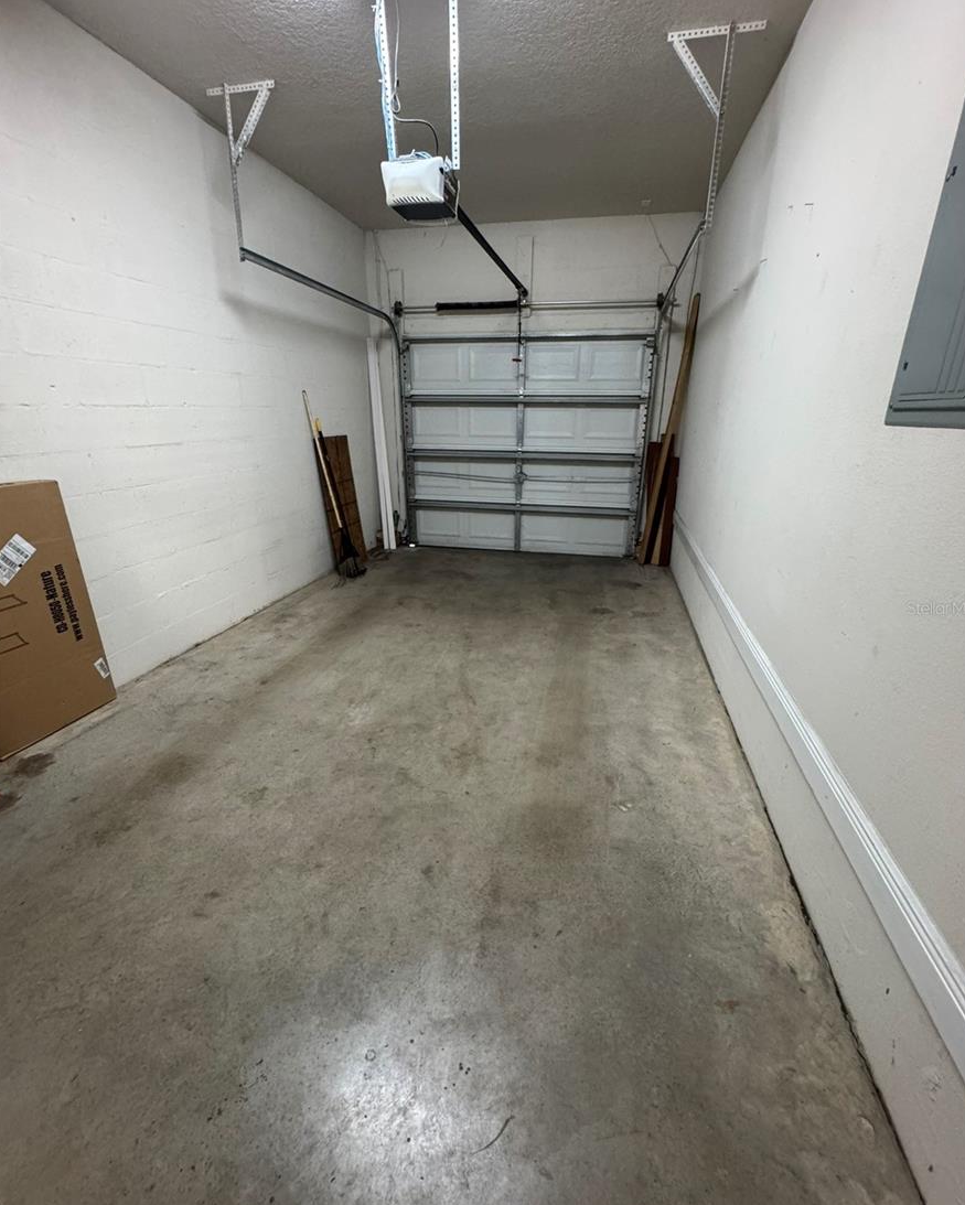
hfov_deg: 84.1
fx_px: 535
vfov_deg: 96.8
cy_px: 607
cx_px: 489
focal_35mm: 15
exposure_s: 1/60
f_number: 2.2
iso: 800
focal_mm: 2.22
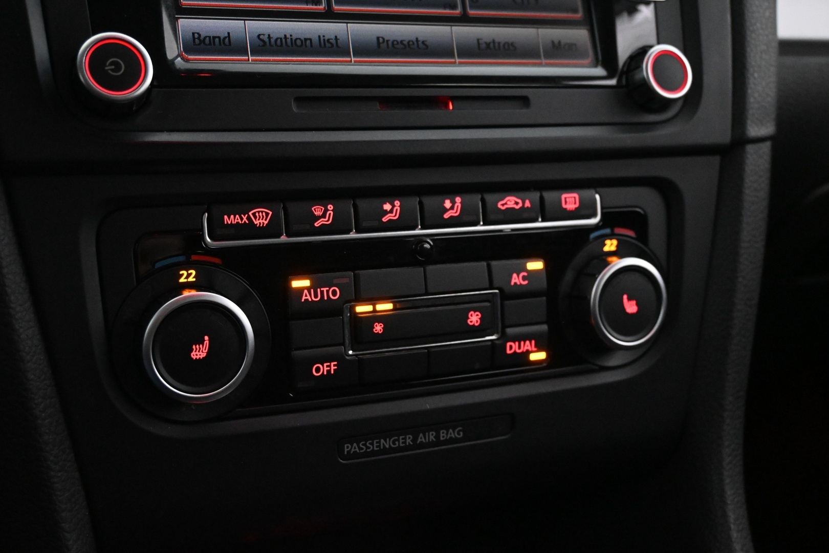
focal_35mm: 40
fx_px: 915
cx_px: 414
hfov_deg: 48.7
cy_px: 276
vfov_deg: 33.6
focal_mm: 26.5
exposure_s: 1/40
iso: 7200
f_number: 4.5
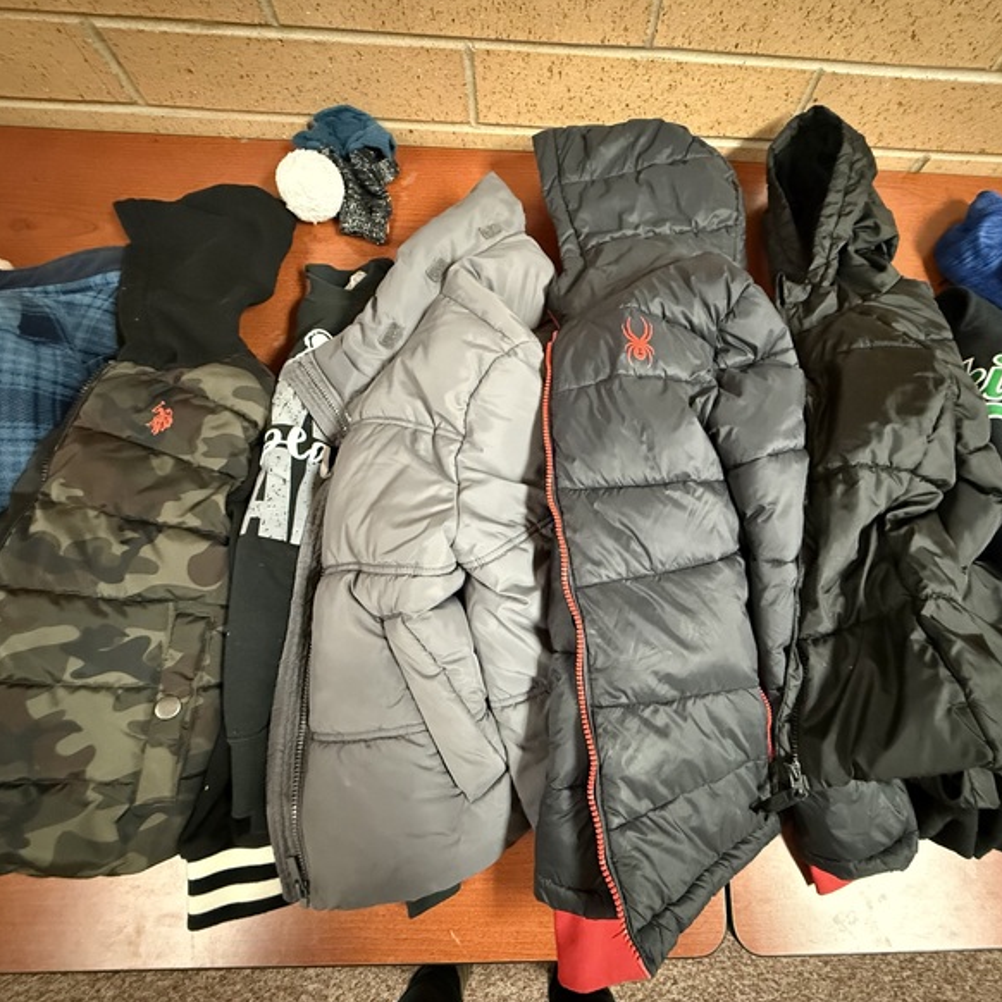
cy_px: 494
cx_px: 561
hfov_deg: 83.6
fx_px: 557
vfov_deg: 84.0
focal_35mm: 17
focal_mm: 2.22
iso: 1250
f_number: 2.2
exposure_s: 1/40
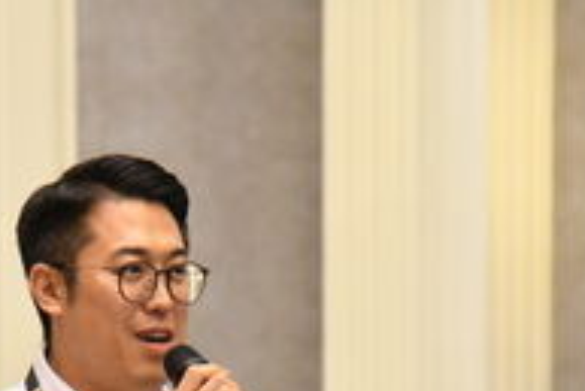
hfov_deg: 5.5
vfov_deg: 3.7
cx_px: 127
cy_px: 600
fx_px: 6066
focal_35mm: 373
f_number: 4
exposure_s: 1/250
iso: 5000
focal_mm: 120
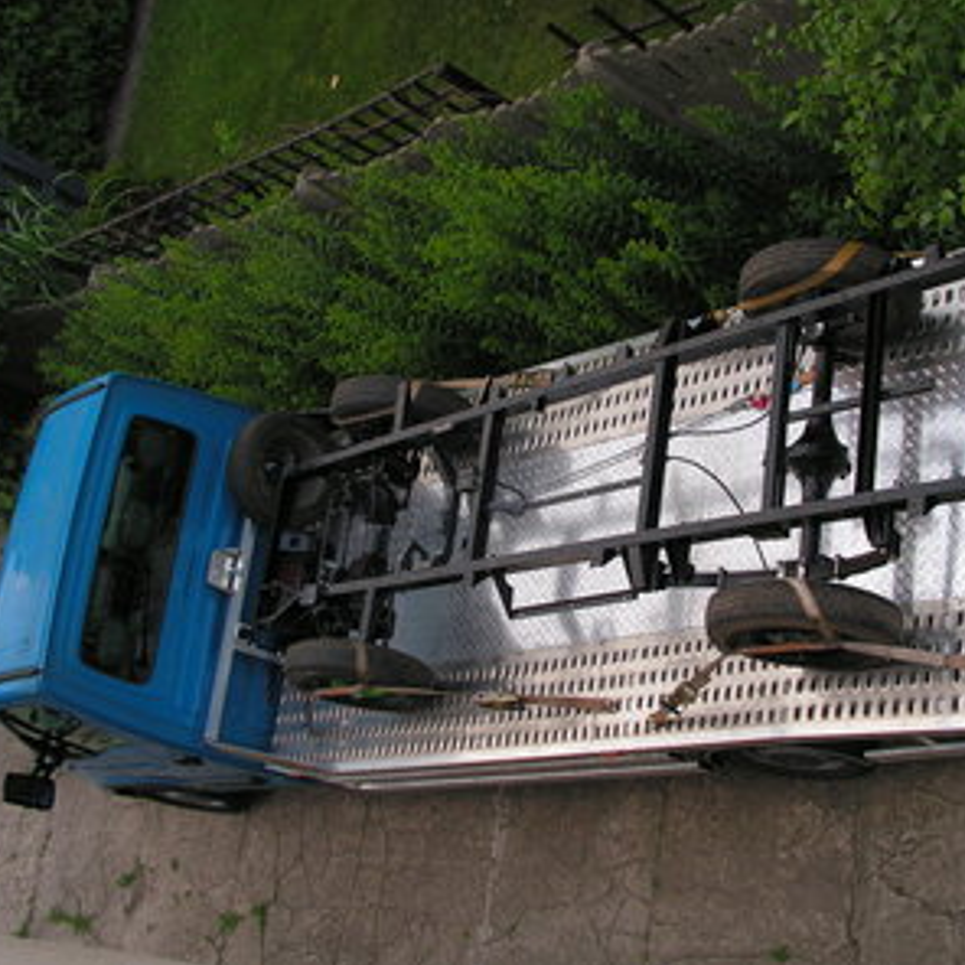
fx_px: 1735
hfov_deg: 31.0
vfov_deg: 31.1
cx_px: 603
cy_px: 486
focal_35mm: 55
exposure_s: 1/125
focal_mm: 7.8
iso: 100
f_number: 3.2
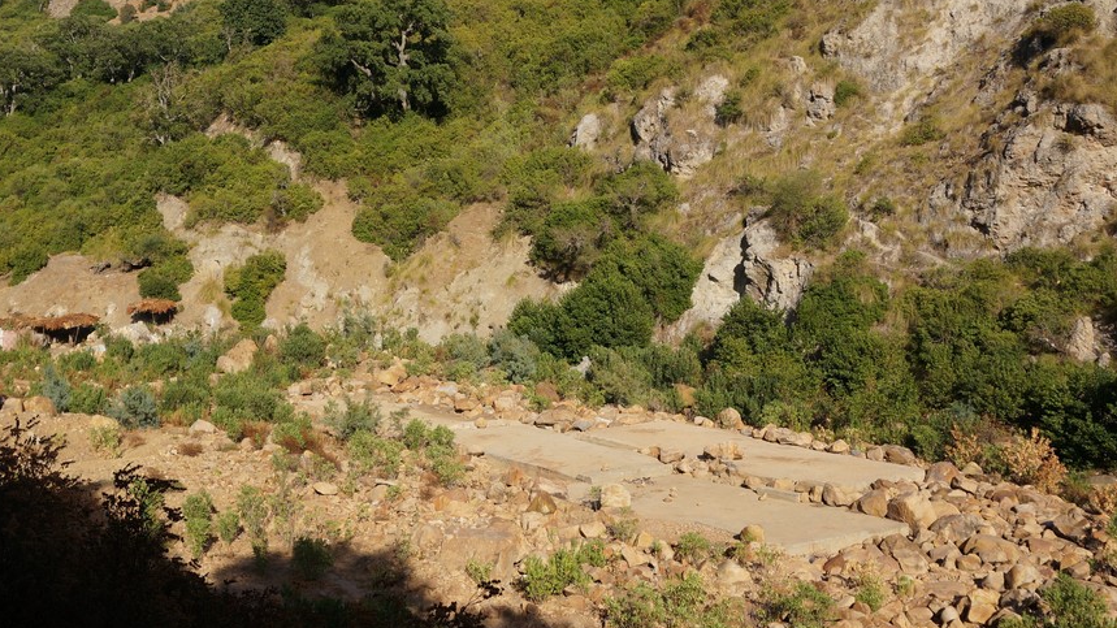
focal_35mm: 44
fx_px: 1303
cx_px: 453
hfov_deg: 46.2
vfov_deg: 26.9
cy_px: 205
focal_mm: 20
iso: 100
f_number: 5.6
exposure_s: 1/500
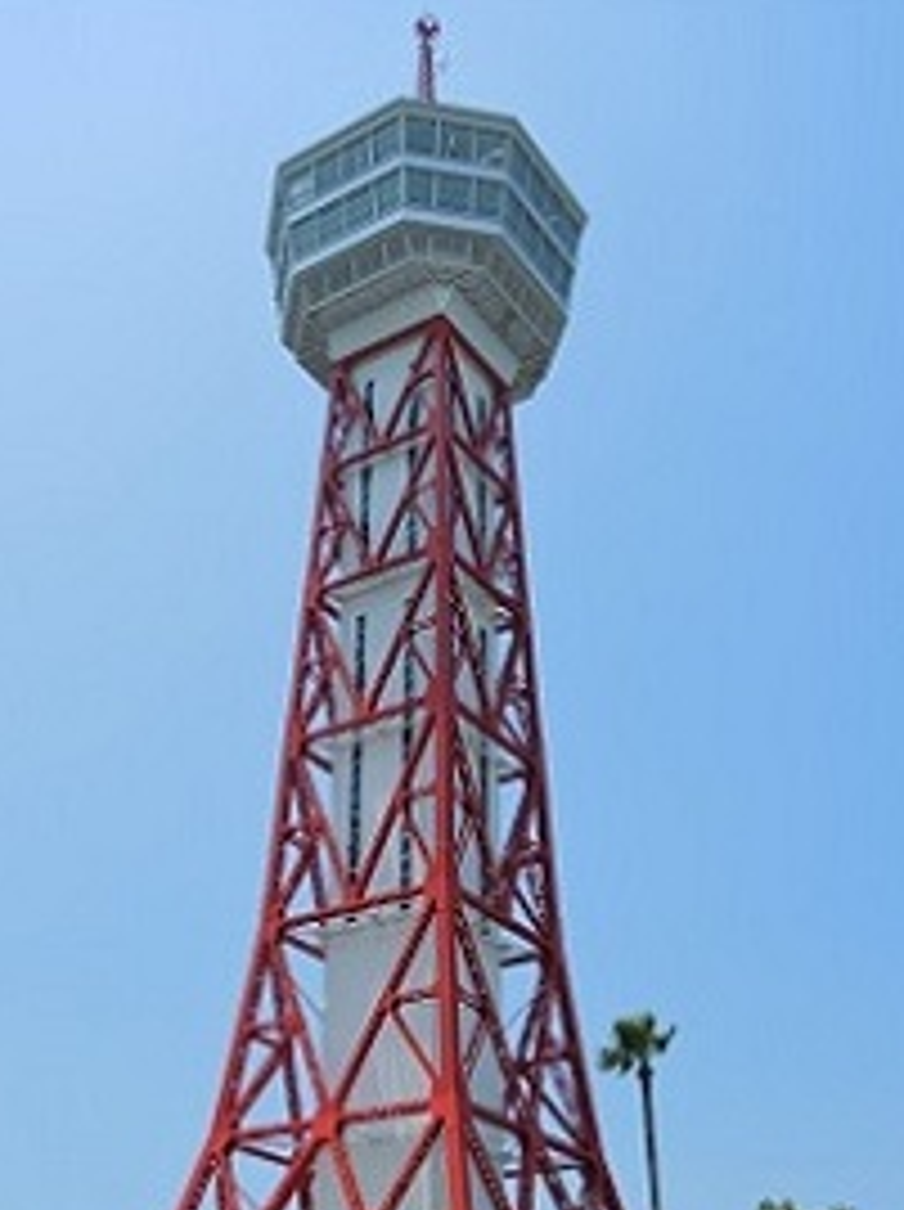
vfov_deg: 43.5
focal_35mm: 43
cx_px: 414
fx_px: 1501
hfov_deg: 33.5
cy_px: 765
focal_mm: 7
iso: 80
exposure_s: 1/1250
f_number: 3.2
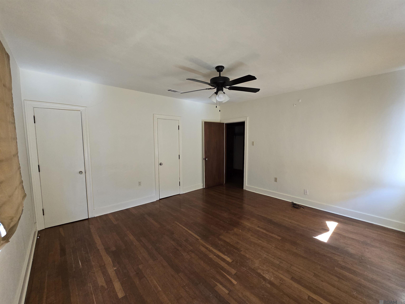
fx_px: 152
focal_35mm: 13
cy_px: 152
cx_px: 202
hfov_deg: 106.2
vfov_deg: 89.9
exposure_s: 1/100
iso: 320
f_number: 2.2
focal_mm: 2.2
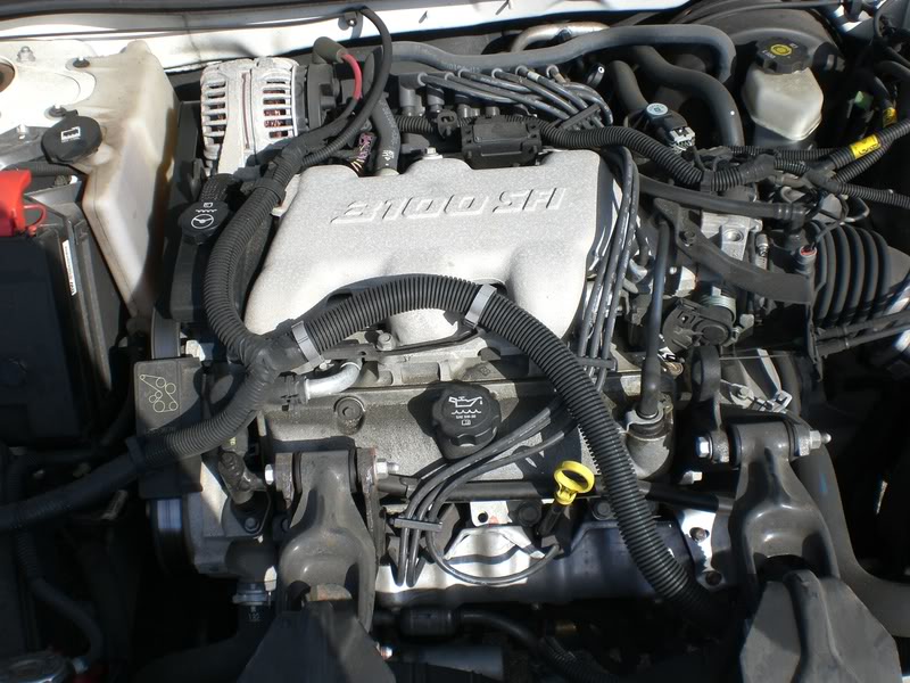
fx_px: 999
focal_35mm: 38
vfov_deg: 37.7
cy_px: 342
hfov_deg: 49.0
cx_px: 455
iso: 50
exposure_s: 1/320
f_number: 4.4
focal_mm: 6.3
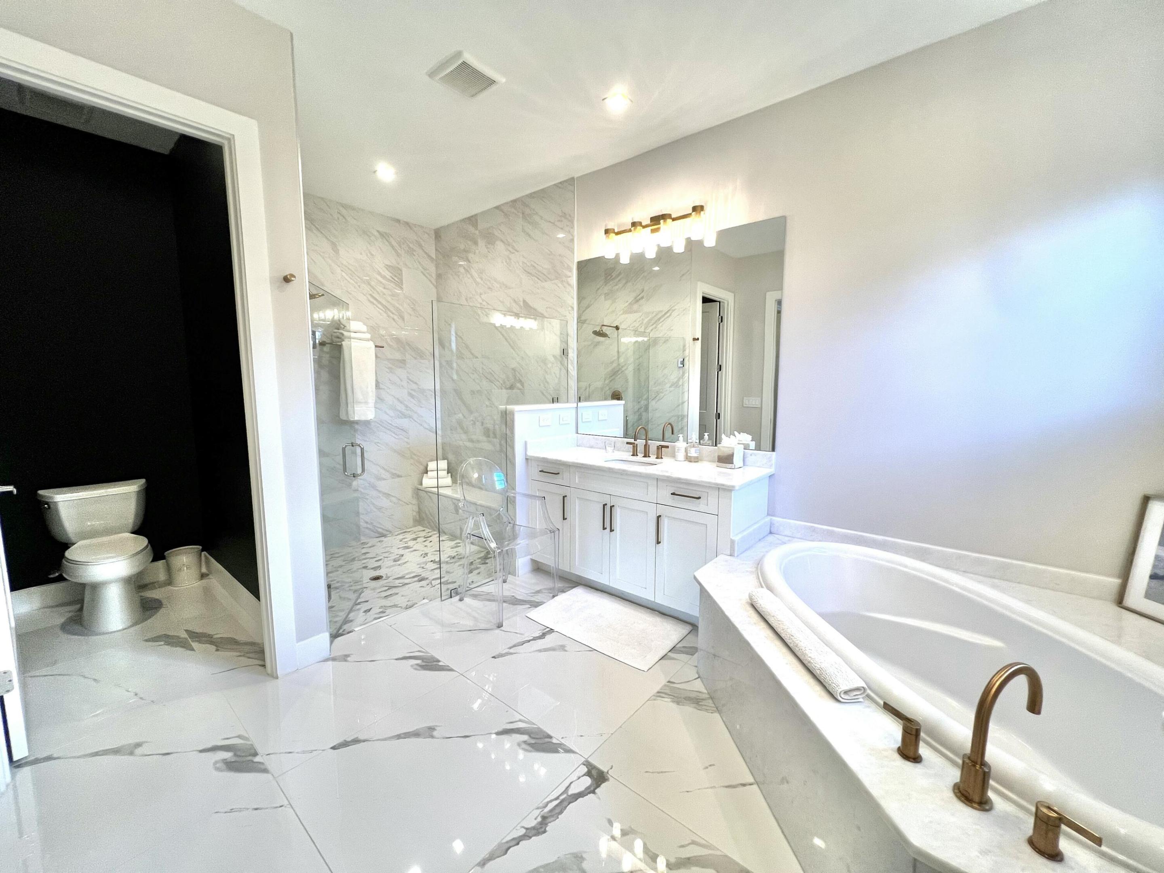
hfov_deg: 106.2
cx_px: 582
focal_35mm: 13
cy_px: 436
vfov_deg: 89.9
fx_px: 437
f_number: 1.8
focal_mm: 1.57
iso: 125
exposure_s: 1/120
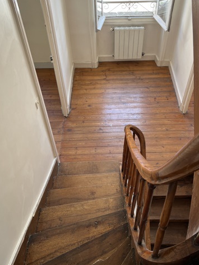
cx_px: 112
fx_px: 253
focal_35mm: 33
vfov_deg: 54.8
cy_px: 103
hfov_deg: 42.9
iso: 40
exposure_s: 1/122
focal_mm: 5.1
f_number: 1.6
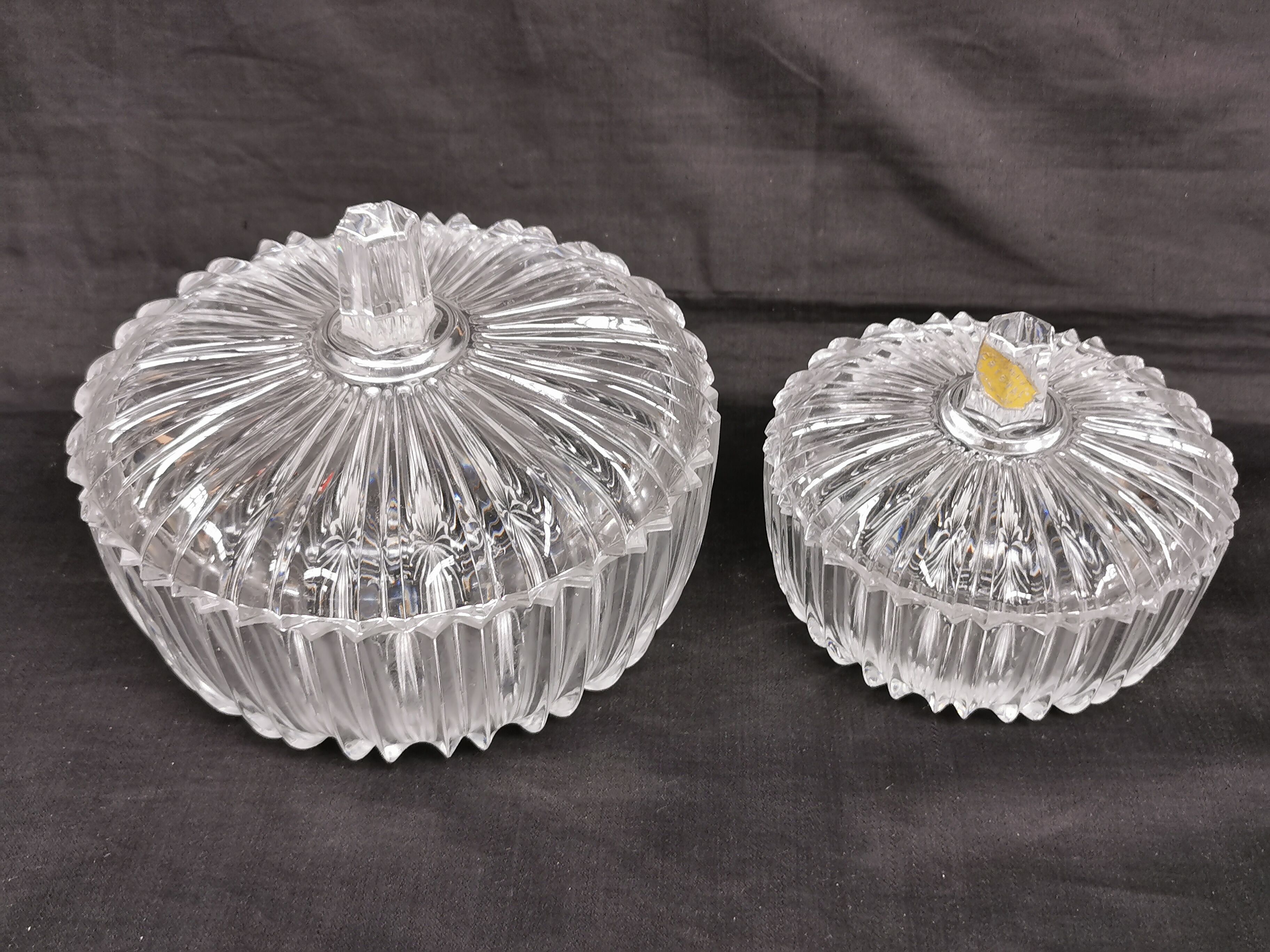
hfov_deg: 47.9
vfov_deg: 36.8
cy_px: 476
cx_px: 635
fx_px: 1431
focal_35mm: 39
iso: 125
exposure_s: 1/50
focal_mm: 5.58
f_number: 1.8
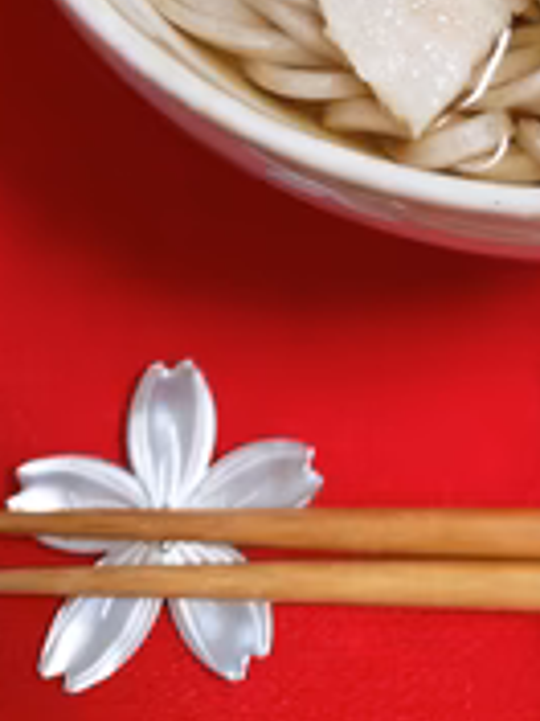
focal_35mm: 59
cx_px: 552
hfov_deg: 23.7
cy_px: -82
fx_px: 1227
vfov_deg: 29.3
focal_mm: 4.3
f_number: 1.5
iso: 250
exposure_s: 1/50
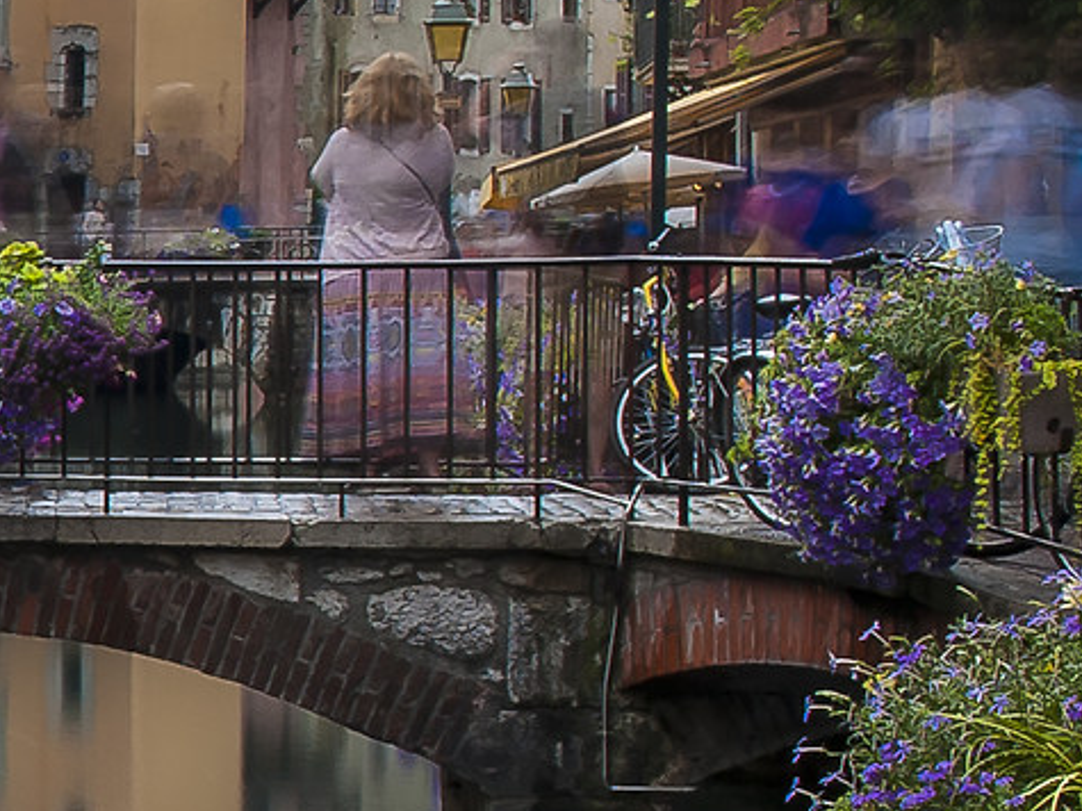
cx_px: -1205
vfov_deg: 10.8
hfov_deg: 12.5
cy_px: 745
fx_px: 4250
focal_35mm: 136
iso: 200
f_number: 14
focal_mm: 28
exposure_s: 10
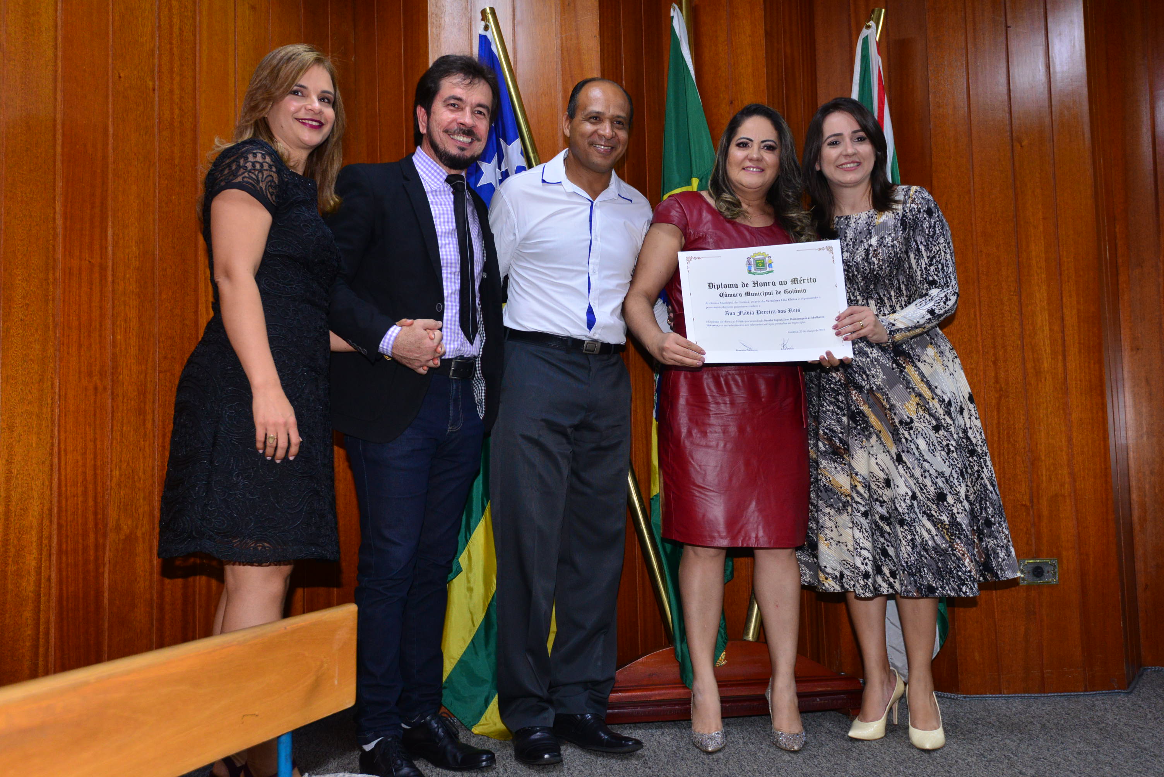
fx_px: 970
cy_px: 388
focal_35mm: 30
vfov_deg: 43.6
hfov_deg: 61.9
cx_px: 582
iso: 1600
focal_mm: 30
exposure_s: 1/125
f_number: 4
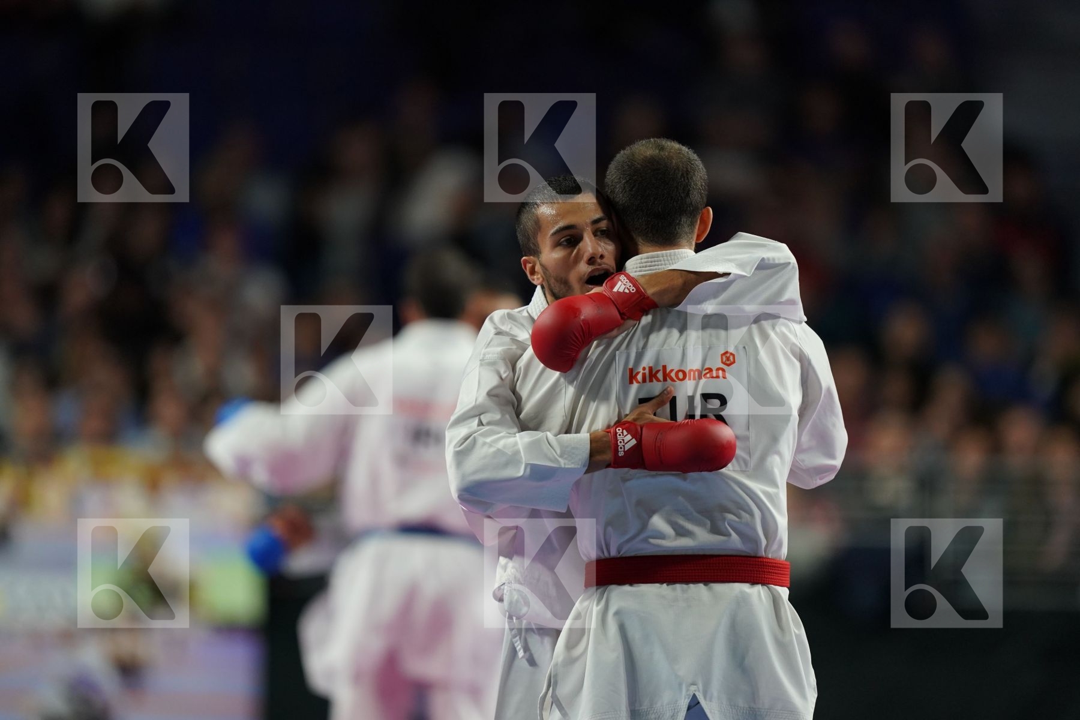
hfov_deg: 5.2
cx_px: 540
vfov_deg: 3.4
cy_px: 360
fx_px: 11999
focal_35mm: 400
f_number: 2.8
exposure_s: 1/1000
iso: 2000
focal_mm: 400
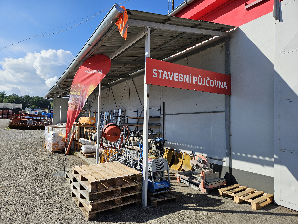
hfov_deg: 73.9
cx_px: 149
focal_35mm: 23
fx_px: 198
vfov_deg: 58.9
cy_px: 112
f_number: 1.8
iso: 25
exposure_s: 1/2071
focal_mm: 5.4
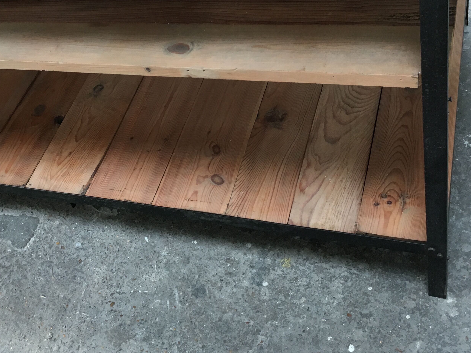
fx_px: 640
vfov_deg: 30.4
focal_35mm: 47
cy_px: 95
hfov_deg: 40.0
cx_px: 161
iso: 40
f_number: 2.2
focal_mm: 4.15
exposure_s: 1/33
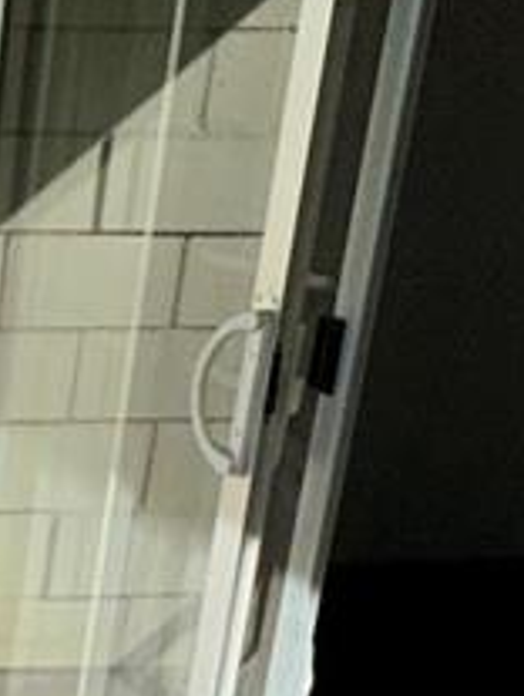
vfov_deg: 23.5
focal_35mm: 81
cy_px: 625
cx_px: -480
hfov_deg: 15.2
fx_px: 1630
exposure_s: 1/3205
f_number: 2.2
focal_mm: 2.22
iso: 50
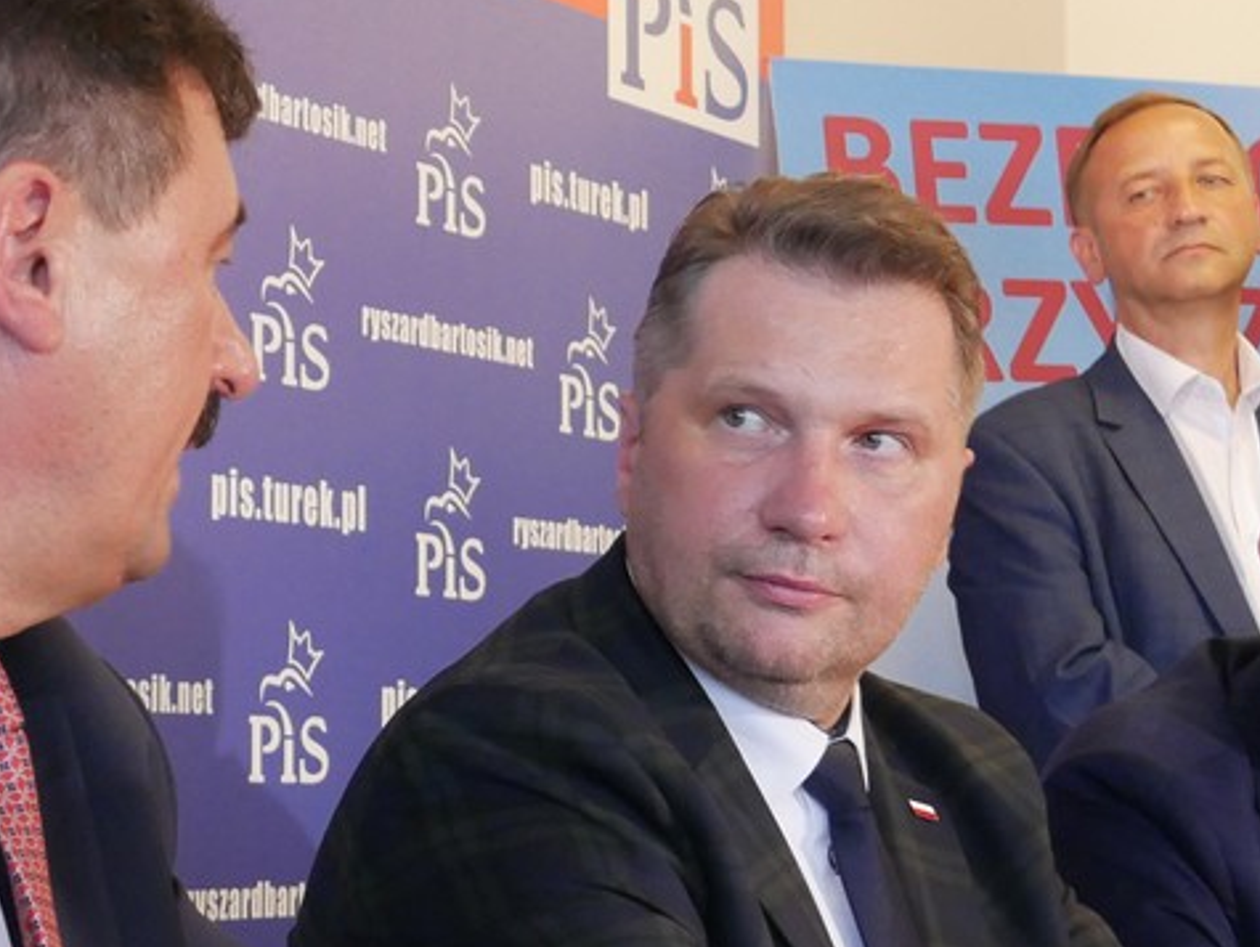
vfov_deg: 13.6
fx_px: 3971
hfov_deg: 17.7
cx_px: 90
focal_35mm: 109
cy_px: 480
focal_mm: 18
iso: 1250
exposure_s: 1/60
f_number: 4
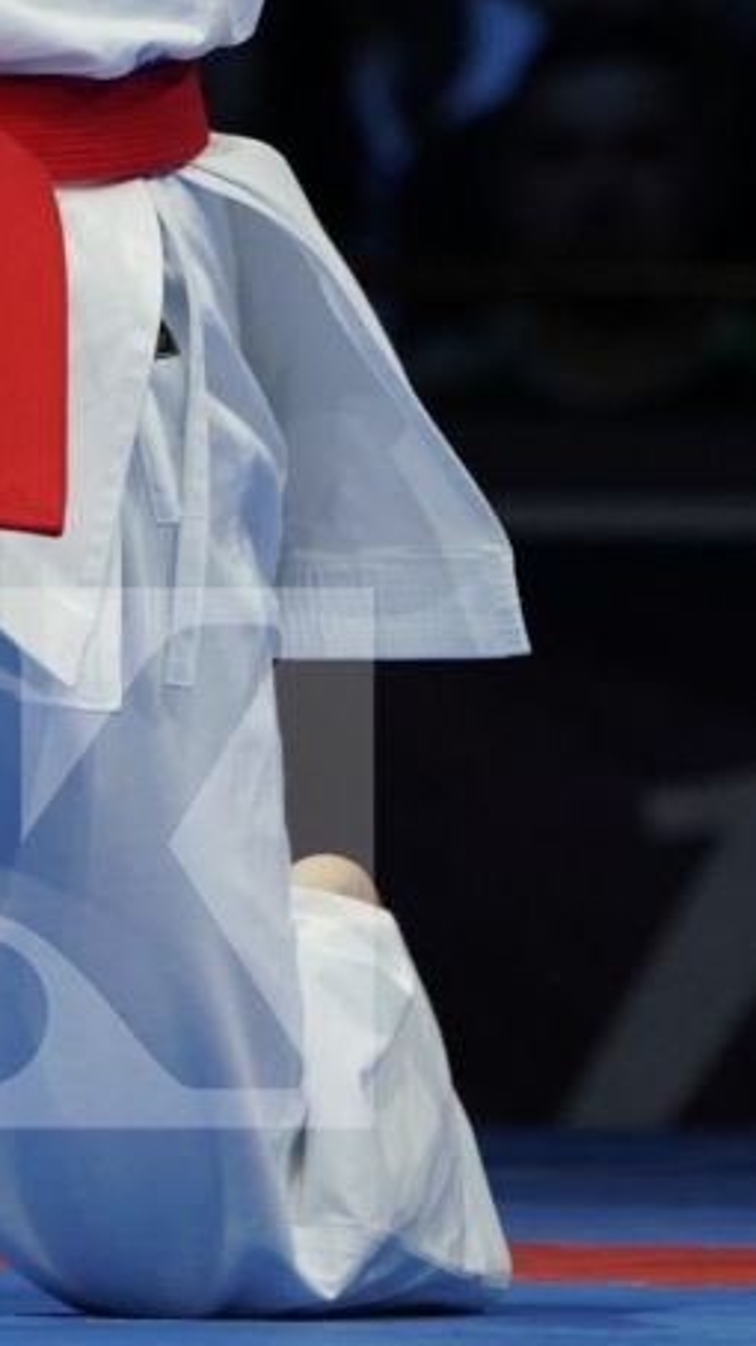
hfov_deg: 1.3
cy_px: -196
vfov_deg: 2.4
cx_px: 98
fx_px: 32288
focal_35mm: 905
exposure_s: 1/500
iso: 1600
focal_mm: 218
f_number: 5.6
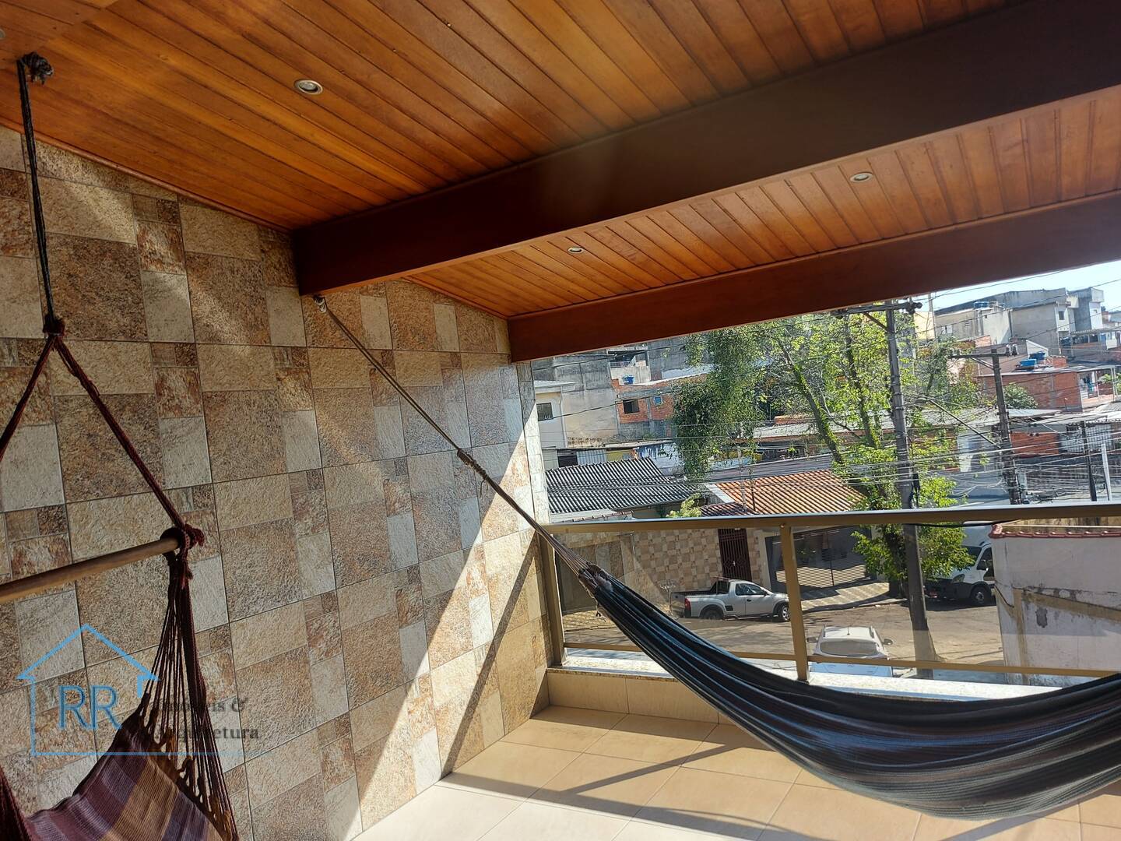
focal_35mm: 24
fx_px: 777
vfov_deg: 56.8
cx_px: 560
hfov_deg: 71.6
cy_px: 420
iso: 32
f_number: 1.8
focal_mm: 5.23
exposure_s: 1/301
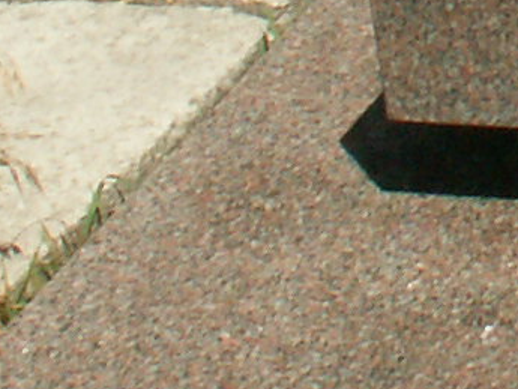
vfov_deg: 4.5
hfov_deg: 5.6
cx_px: 1812
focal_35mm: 319
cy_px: -634
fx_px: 4775
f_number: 7.1
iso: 50
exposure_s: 1/200
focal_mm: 7.22
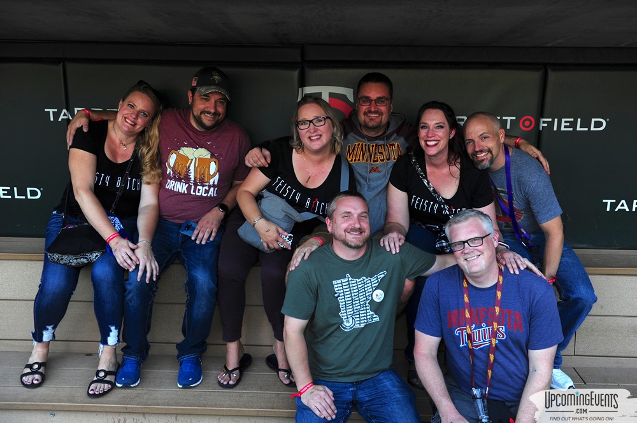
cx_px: 318
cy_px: 212
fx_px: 601
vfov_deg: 38.8
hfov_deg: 55.8
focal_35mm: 34
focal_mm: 34
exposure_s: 1/250
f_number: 4
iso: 250
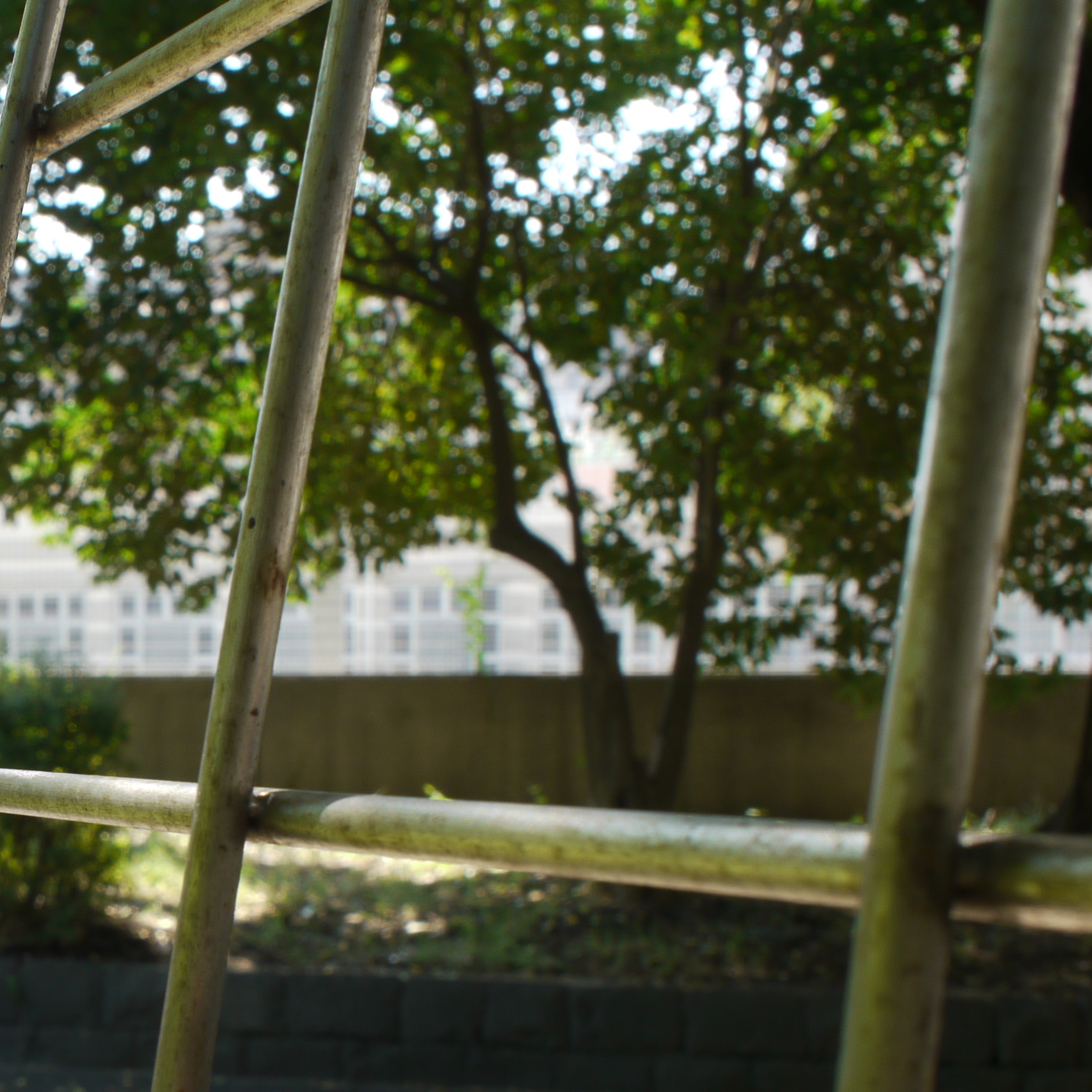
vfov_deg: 26.6
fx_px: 2284
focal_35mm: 64
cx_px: -65
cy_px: 793
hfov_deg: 25.2
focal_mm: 17
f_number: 11
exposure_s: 1/30
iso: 160
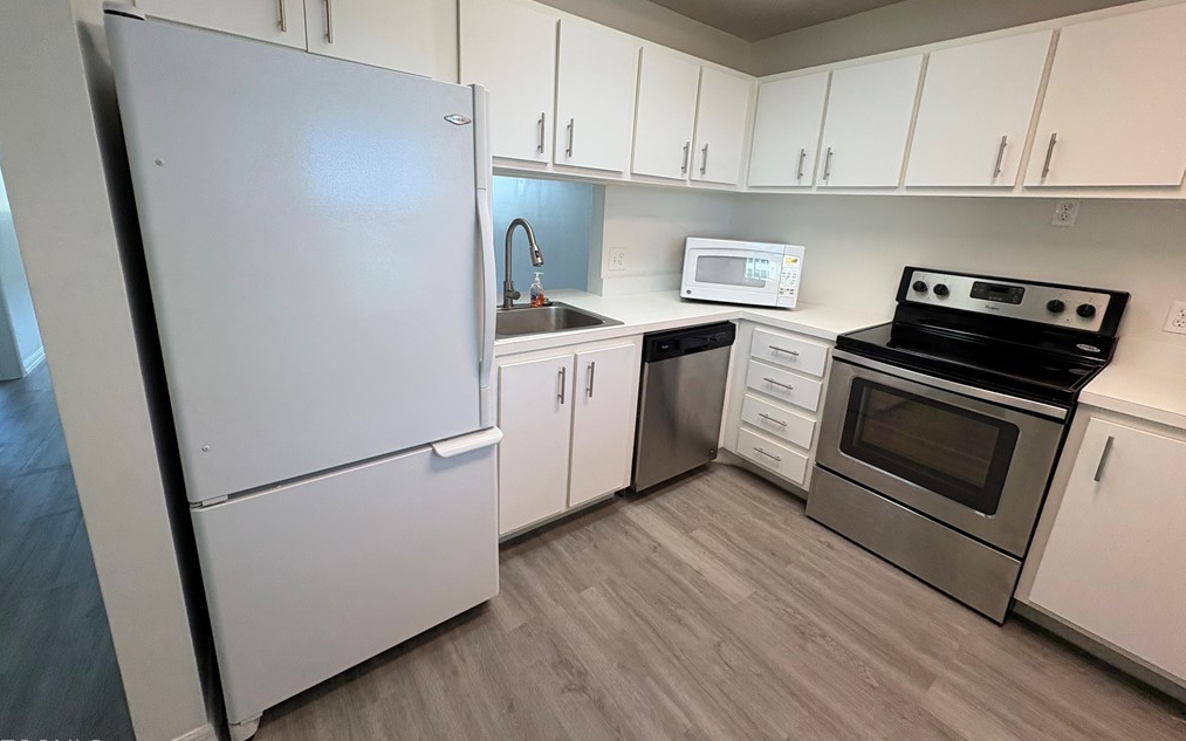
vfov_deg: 74.5
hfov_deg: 101.5
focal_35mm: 15
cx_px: 592
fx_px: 485
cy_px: 327
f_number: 2.2
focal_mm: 2.22
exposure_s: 1/120
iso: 64
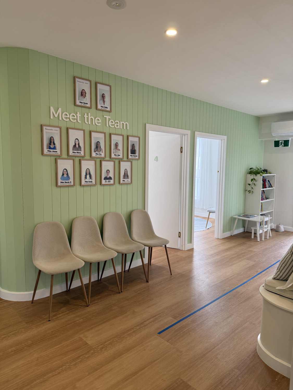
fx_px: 271
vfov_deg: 71.6
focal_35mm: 24
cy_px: 195
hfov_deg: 56.8
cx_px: 146
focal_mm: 6.76
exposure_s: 1/229
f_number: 1.78
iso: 125
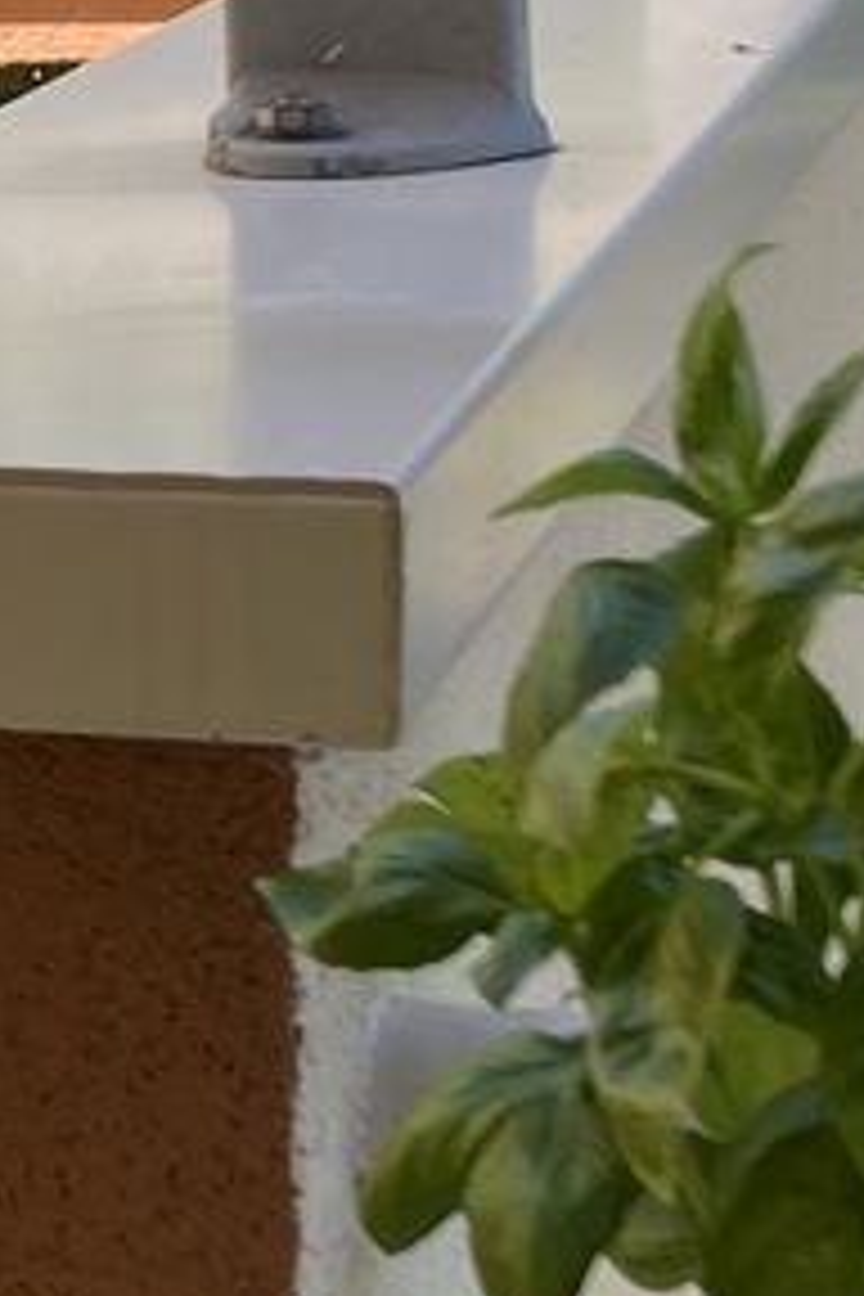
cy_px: 99
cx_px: -1170
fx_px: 5832
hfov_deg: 7.9
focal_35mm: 162
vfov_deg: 12.6
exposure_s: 1/319
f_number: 1.8
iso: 20
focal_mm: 3.99
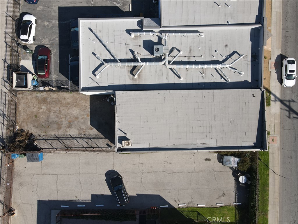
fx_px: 207
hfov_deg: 71.6
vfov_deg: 56.8
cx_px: 149
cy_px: 112
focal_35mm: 24
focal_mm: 4.5
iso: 100
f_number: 2.8
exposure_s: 1/40
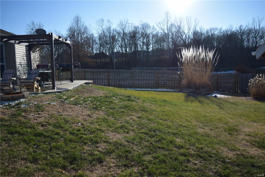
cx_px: 132
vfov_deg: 48.0
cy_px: 88
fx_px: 199
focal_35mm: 27
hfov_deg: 67.4
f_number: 3.5
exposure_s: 1/2500
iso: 200
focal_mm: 18
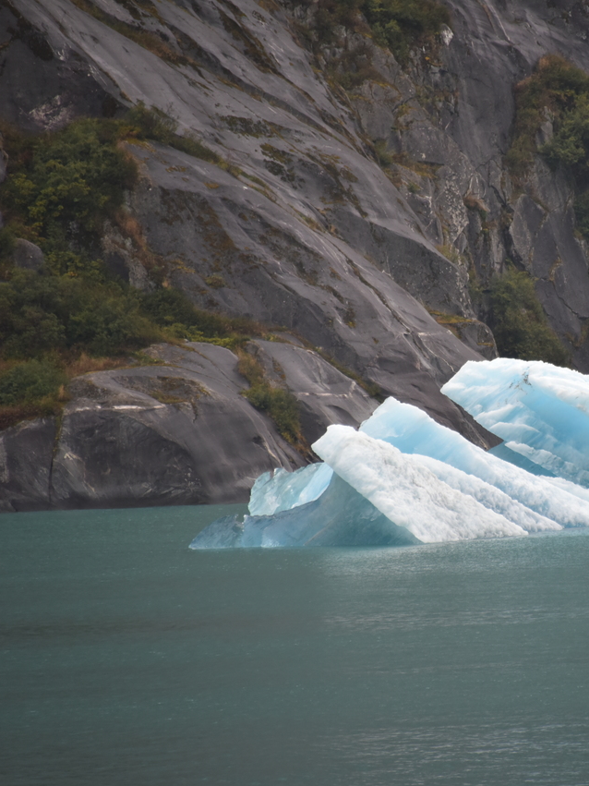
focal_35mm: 434
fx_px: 9849
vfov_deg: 4.6
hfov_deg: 3.4
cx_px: 492
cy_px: 393
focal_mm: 300
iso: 1100
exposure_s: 1/640
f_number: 5.6
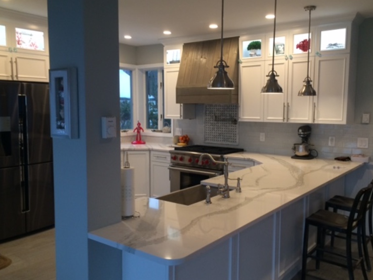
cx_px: 201
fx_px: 356
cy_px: 145
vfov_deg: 42.9
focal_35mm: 33
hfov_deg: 55.3
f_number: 2.2
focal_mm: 4.15
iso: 80
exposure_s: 1/30
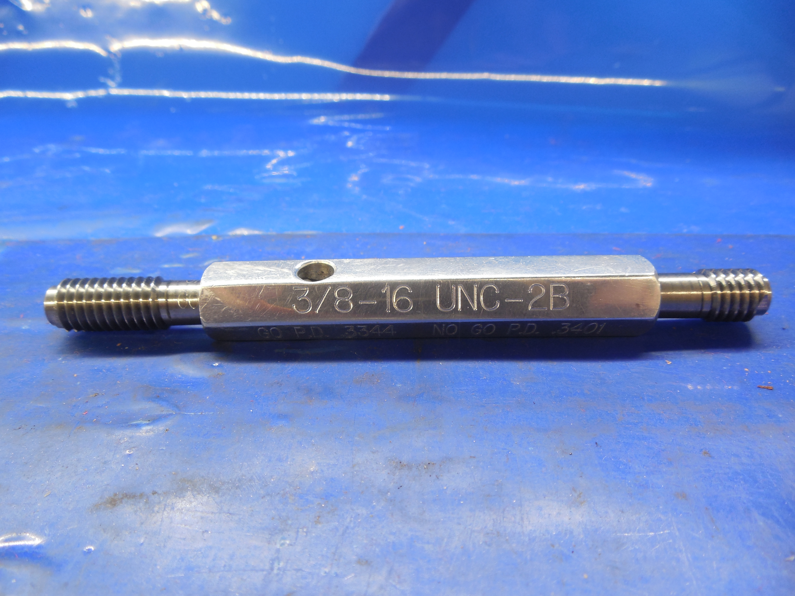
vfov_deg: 54.9
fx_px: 574
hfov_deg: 69.4
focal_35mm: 25
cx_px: 398
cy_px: 298
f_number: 3.3
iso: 125
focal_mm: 4.5
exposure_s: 1/50
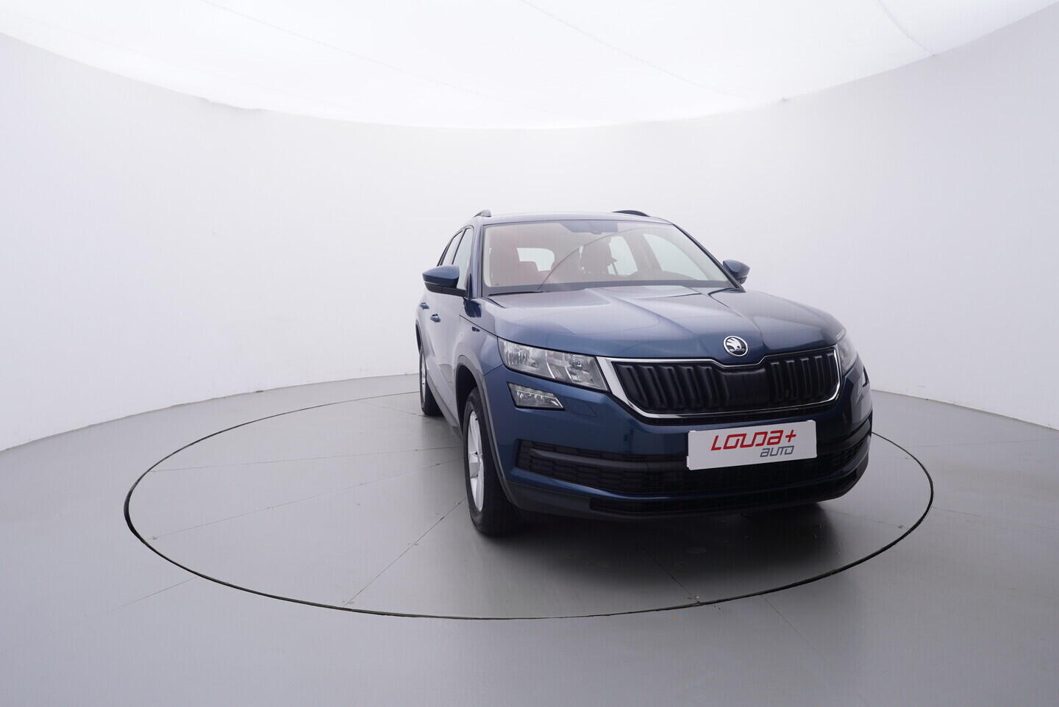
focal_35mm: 22
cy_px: 354
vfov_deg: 56.2
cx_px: 530
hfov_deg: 77.3
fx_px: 662
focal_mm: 15
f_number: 5
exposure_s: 1/80
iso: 200
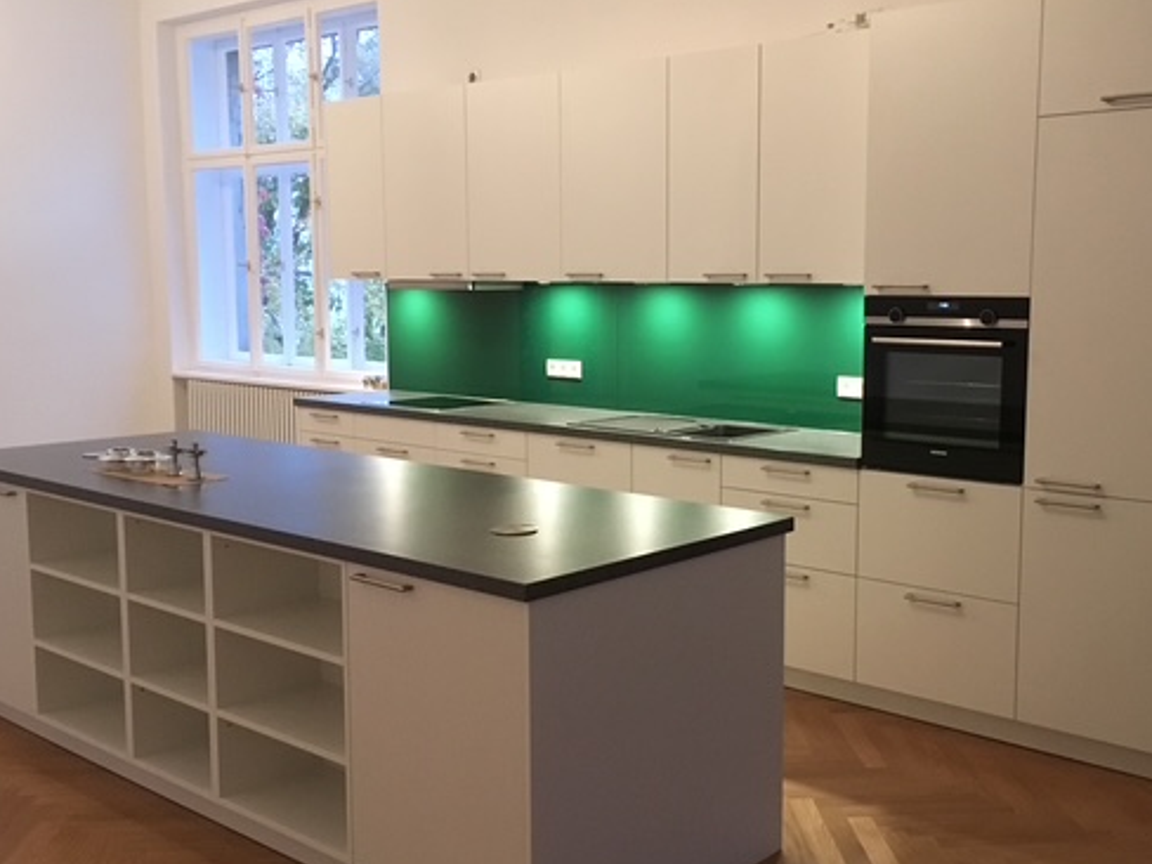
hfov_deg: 48.8
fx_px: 1265
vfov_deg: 37.7
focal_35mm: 38
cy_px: 437
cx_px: 673
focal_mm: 4.15
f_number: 2.2
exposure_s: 1/17
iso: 250
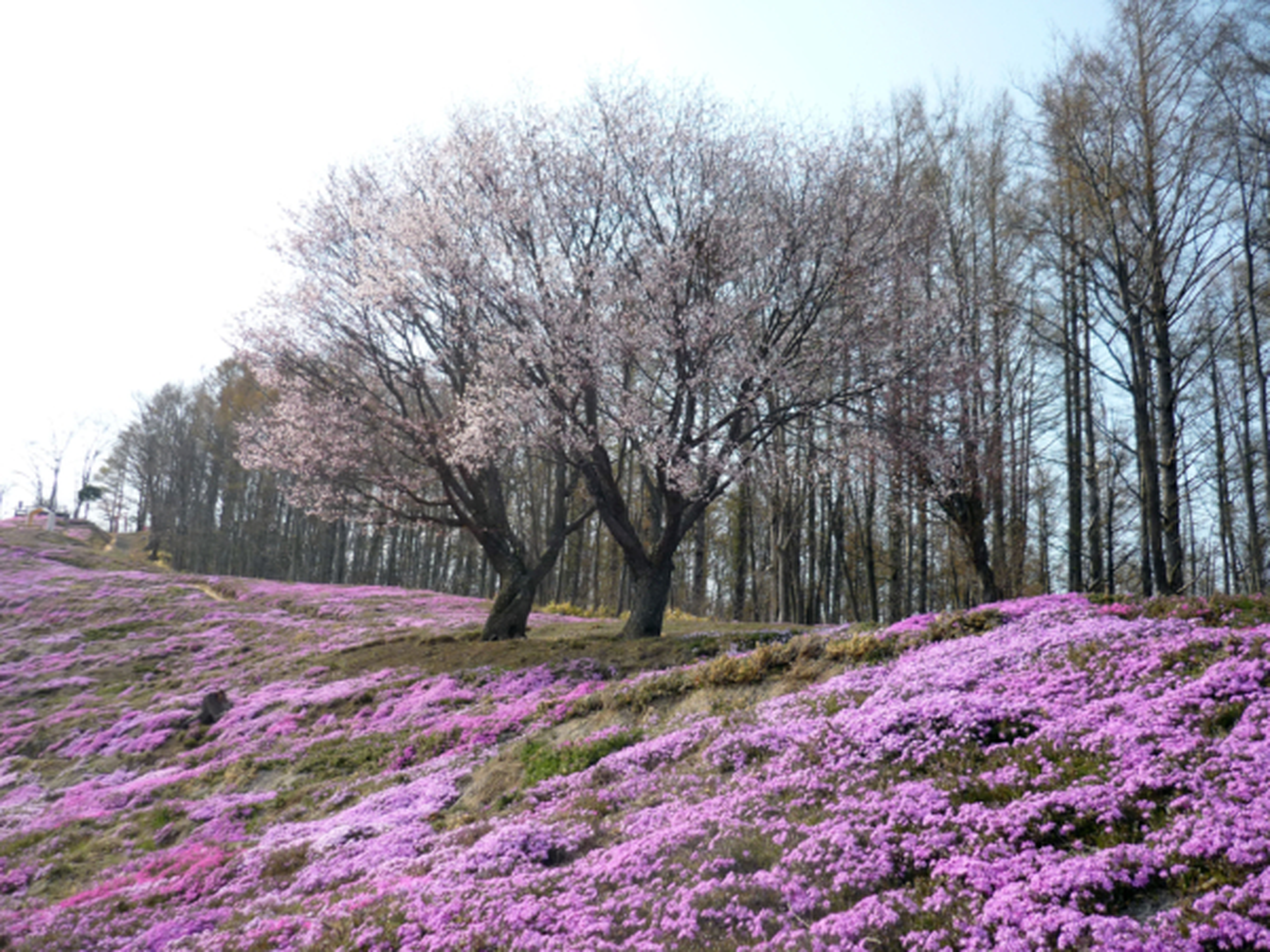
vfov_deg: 42.9
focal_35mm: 33
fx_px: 1211
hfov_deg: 55.4
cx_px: 635
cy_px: 476
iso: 100
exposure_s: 1/640
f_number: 2.8
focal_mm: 5.5
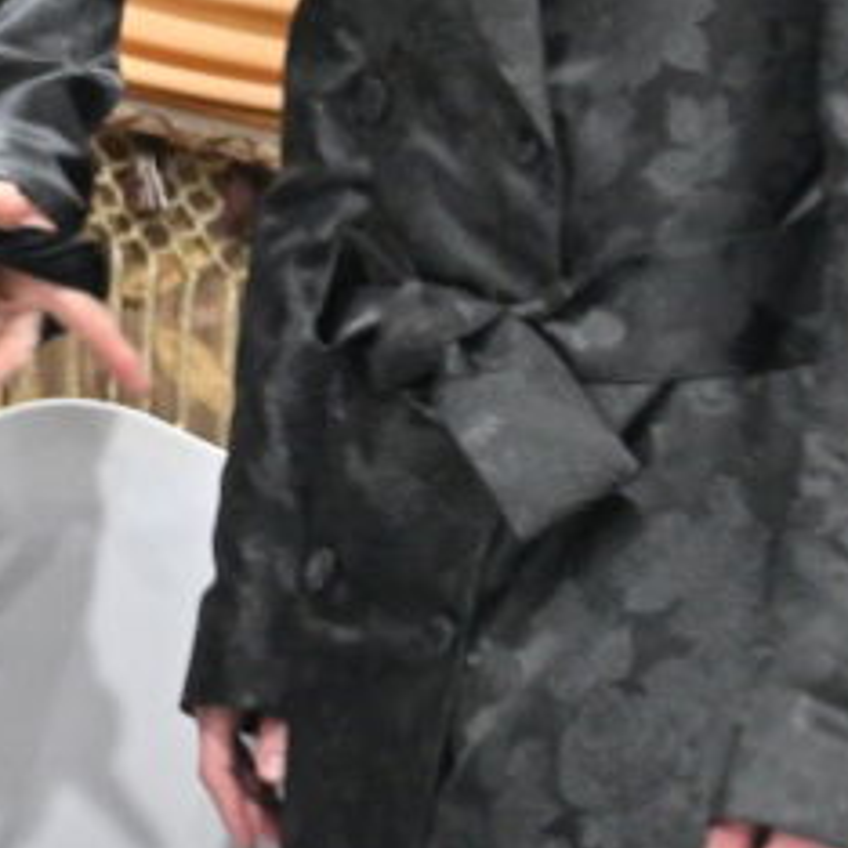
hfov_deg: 7.8
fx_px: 5987
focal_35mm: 216
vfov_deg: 8.0
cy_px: -248
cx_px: -837
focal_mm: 58
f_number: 4
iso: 2000
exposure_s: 1/200
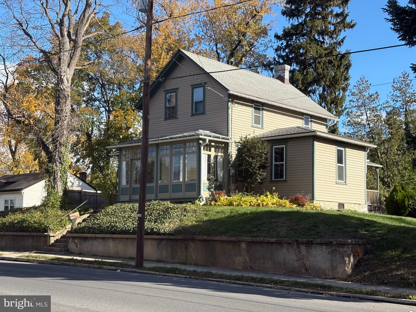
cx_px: 208
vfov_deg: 28.0
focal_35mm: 52
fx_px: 625
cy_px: 156
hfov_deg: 36.8
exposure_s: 1/1848
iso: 40
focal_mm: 5.96
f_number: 1.6
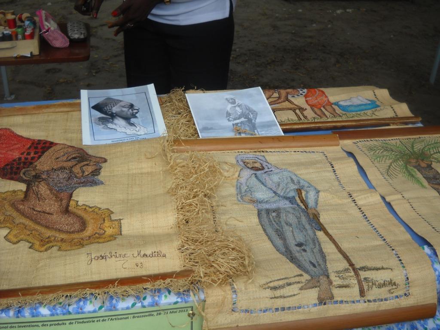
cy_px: 165
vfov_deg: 35.1
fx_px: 521
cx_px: 220
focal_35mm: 41
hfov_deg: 45.8
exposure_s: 1/353
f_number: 3.1
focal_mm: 6.72
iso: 64
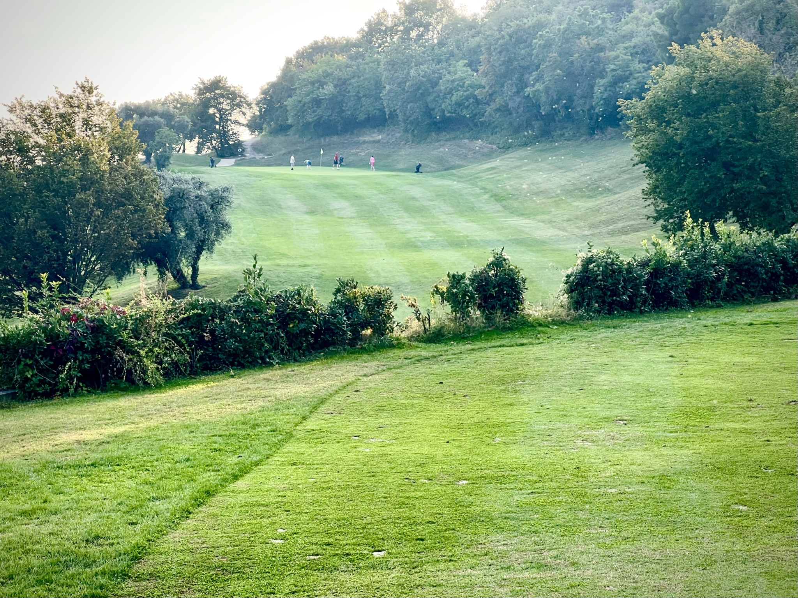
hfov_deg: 25.3
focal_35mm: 77
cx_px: 399
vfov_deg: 19.1
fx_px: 1775
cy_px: 299
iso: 32
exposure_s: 1/138
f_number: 2.8
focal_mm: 9
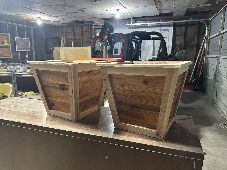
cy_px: 85
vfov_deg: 56.8
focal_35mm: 24
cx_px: 114
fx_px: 157
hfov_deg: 71.6
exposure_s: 1/60
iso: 640
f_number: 1.78
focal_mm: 6.86
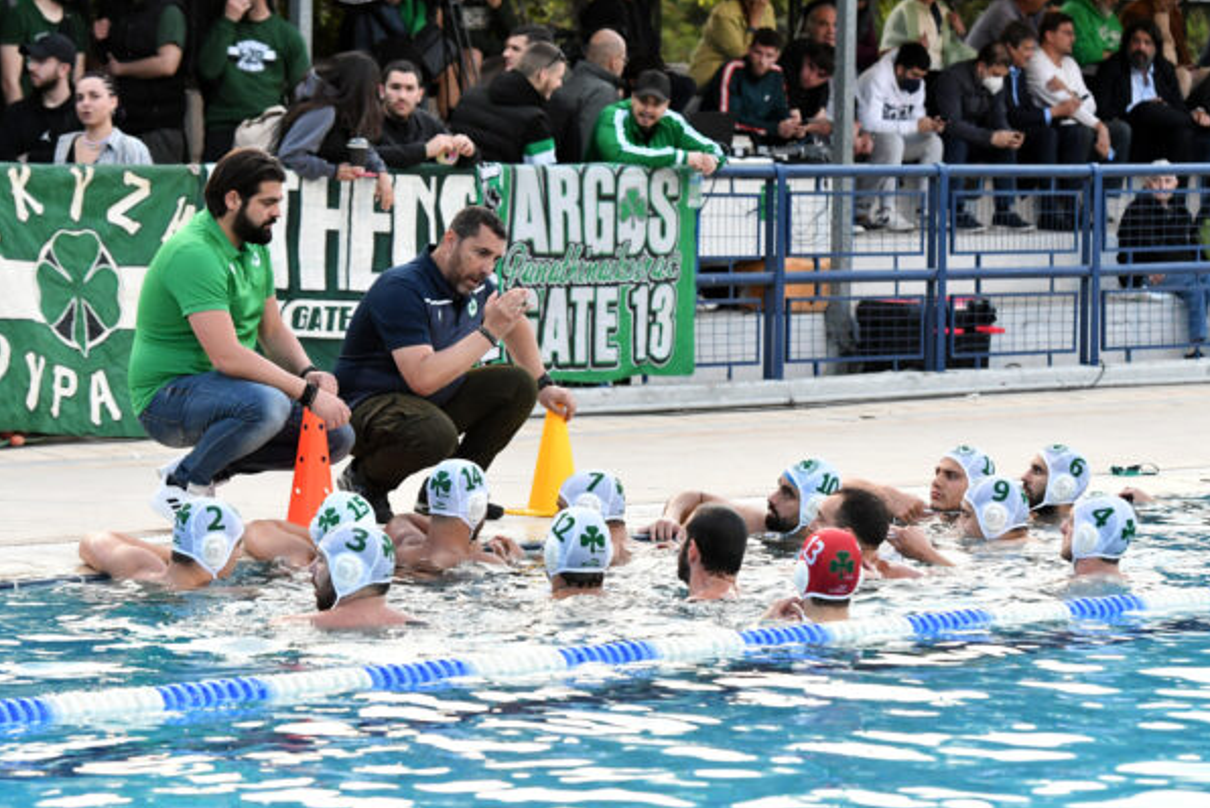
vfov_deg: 8.3
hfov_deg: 12.4
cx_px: 607
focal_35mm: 166
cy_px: 404
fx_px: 5582
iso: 2500
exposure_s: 1/500
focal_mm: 110
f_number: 4
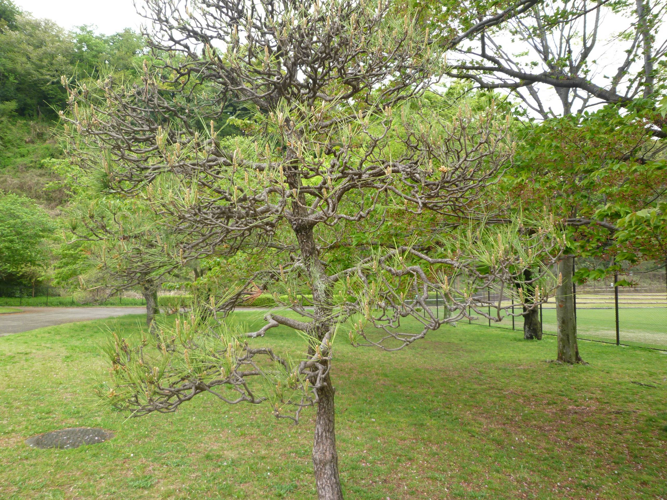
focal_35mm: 25
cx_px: 334
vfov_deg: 54.9
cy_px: 250
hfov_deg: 69.4
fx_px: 482
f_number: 2.8
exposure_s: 1/100
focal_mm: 4.5
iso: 80
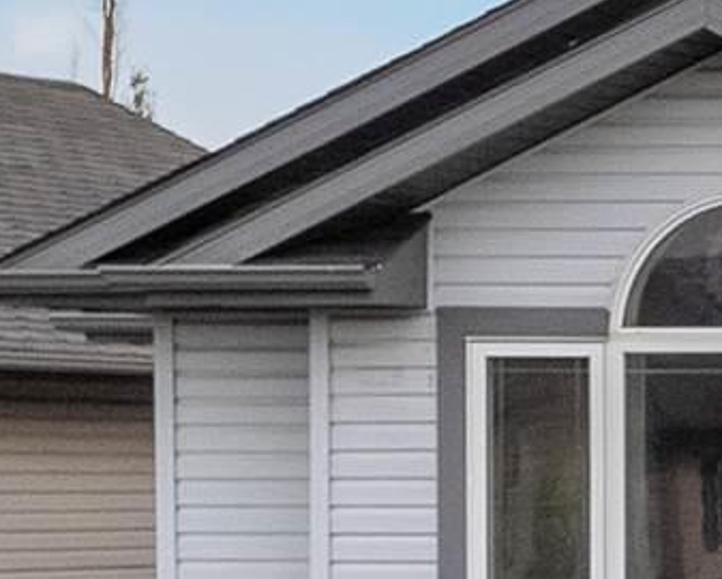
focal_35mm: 188
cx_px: 2689
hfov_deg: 7.7
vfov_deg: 8.2
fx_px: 4020
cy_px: 615
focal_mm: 8.38
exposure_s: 1/500
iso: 100
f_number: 2.4
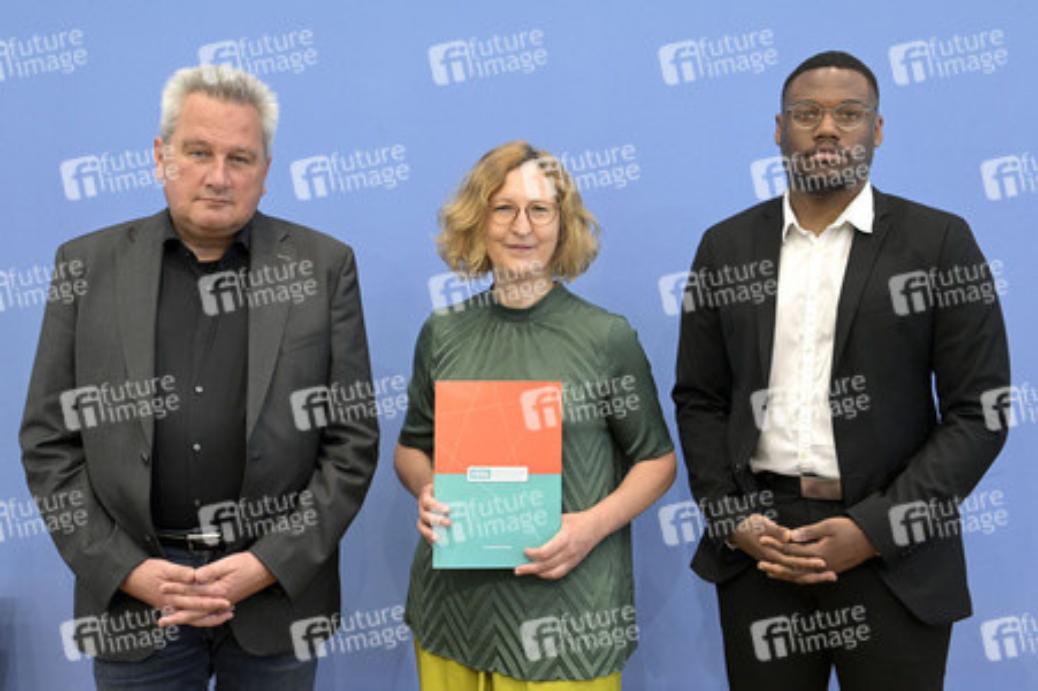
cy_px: 346
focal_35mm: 44
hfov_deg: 44.5
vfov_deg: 30.5
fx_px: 1268
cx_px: 519
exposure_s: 1/320
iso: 3200
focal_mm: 44
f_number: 5
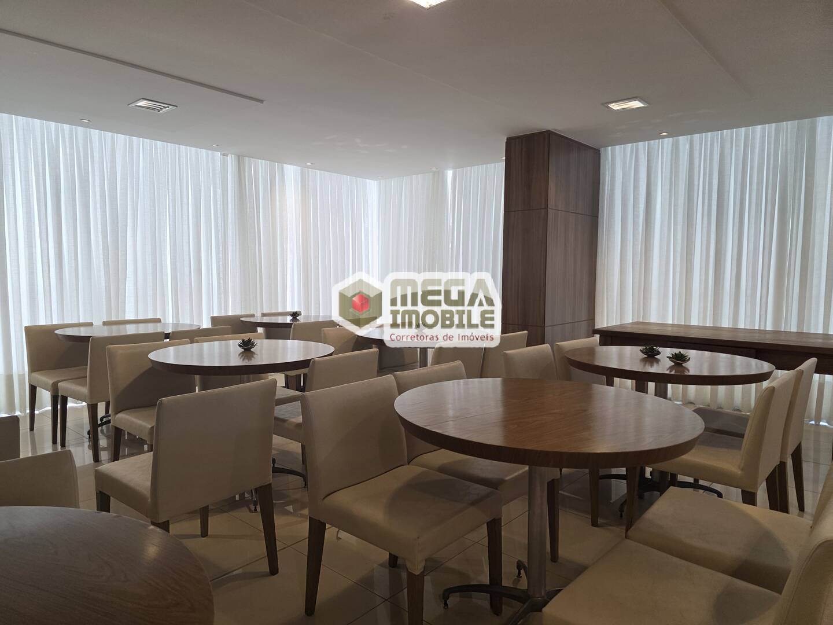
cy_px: 312
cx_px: 416
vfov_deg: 58.9
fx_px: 553
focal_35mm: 23
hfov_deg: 73.9
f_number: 1.7
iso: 200
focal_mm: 6.3
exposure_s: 1/180
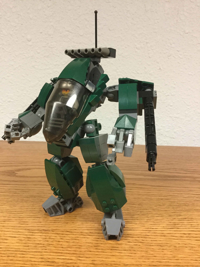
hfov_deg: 45.4
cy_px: 134
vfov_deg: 58.4
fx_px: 239
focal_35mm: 31
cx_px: 100
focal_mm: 3.3
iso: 200
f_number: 2.4
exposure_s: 1/30
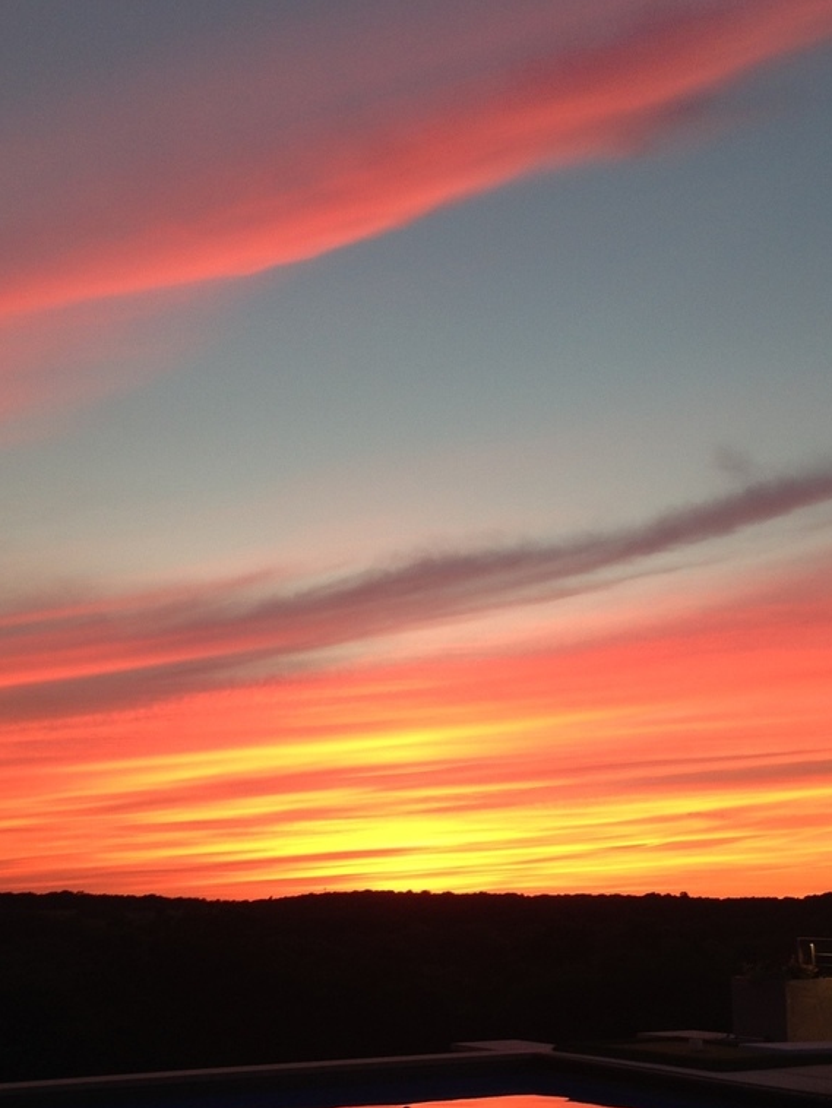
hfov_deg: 30.9
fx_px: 1505
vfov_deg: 39.9
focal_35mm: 47
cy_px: 743
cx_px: 426
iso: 50
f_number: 2.4
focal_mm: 4.12
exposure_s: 1/30
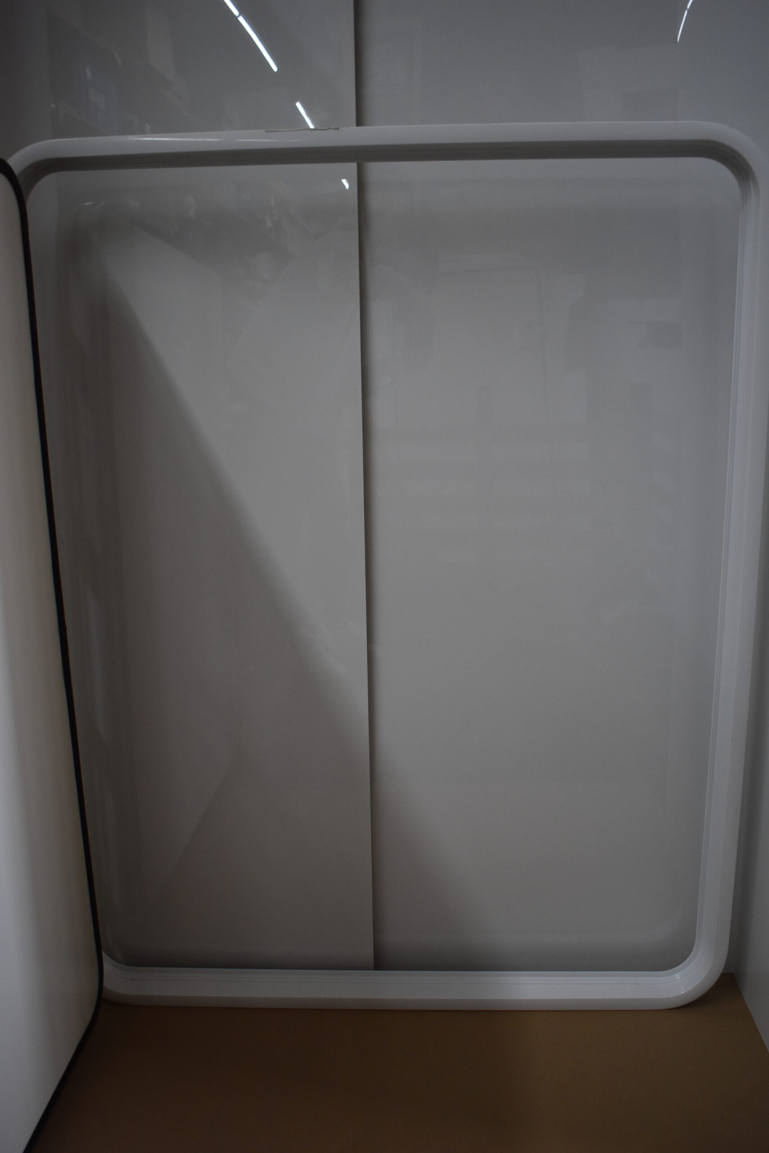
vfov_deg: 57.2
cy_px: 576
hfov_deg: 40.0
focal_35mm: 33
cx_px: 384
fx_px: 1057
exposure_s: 1/125
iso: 900
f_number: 3.8
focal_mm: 22
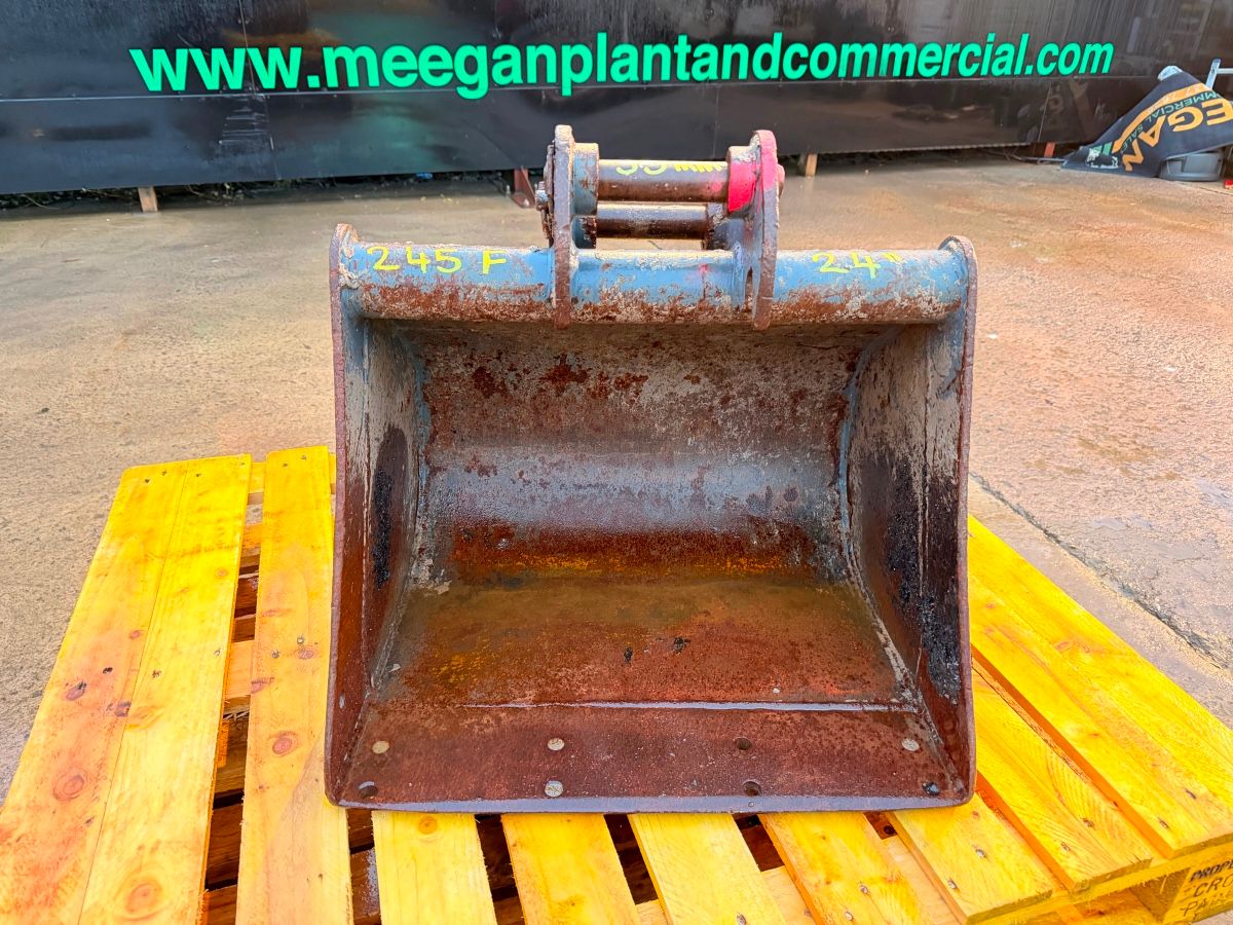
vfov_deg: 56.8
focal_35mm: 24
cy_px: 462
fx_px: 855
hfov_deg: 71.6
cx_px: 616
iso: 800
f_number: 1.78
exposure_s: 1/25
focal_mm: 6.76
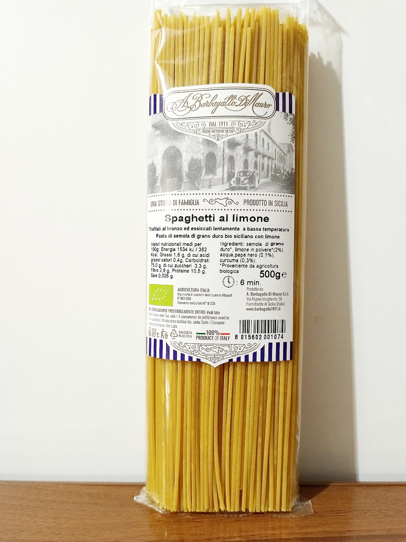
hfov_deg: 54.9
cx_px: 203
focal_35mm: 25
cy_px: 271
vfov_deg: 69.4
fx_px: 391
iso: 710
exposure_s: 1/50
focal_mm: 5.95
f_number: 1.89
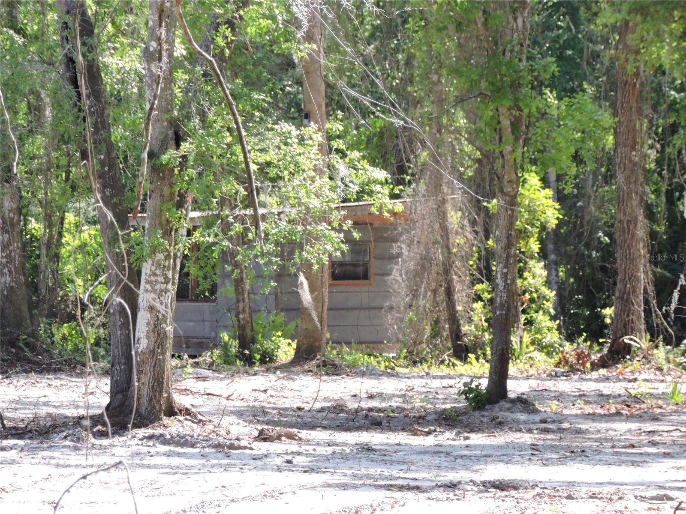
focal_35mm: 350
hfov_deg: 5.7
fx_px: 6936
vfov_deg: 4.2
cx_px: 343
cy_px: 257
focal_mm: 62.4
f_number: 4.8
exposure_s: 1/200
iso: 220
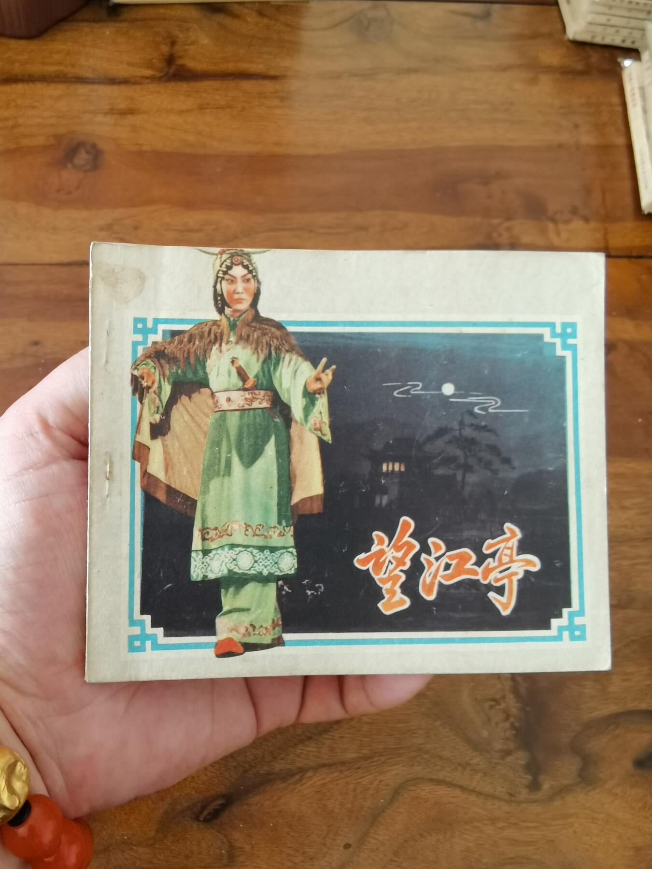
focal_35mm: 27
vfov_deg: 65.3
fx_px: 678
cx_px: 326
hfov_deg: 51.4
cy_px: 434
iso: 160
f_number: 2.2
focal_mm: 2.26
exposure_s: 1/40
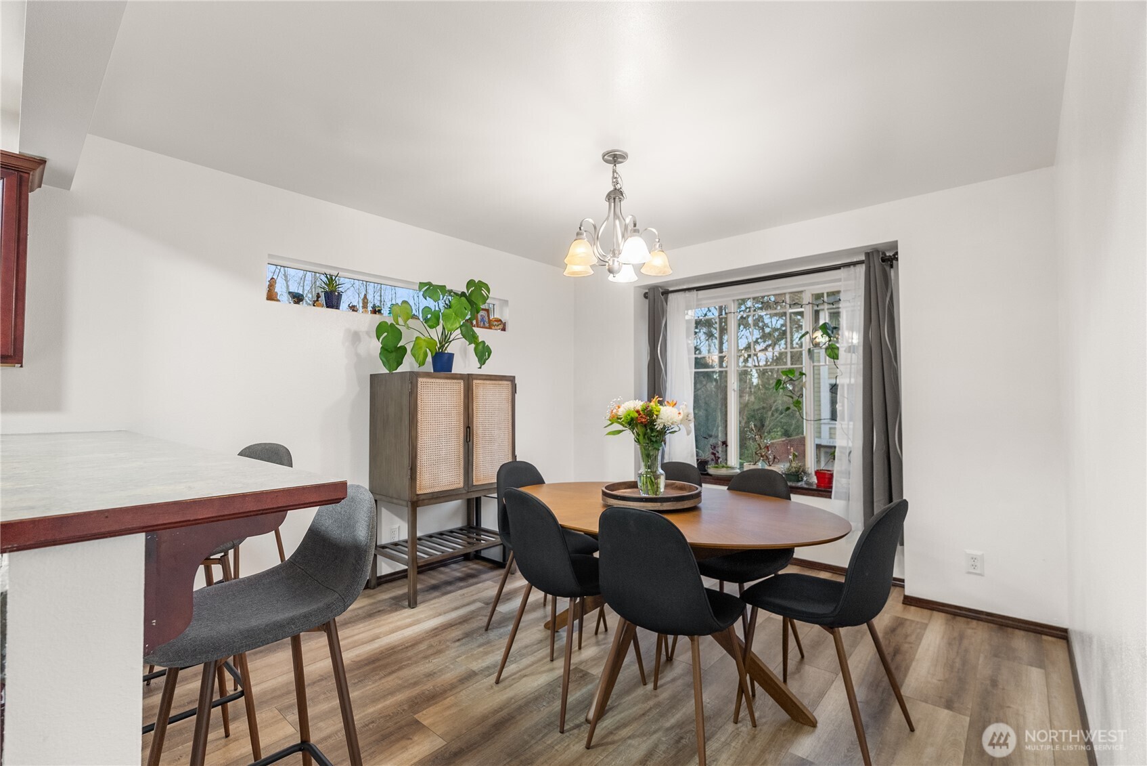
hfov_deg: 96.7
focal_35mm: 16
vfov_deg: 73.8
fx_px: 510
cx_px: 574
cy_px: 383
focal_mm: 16
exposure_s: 1/200
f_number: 5
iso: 800
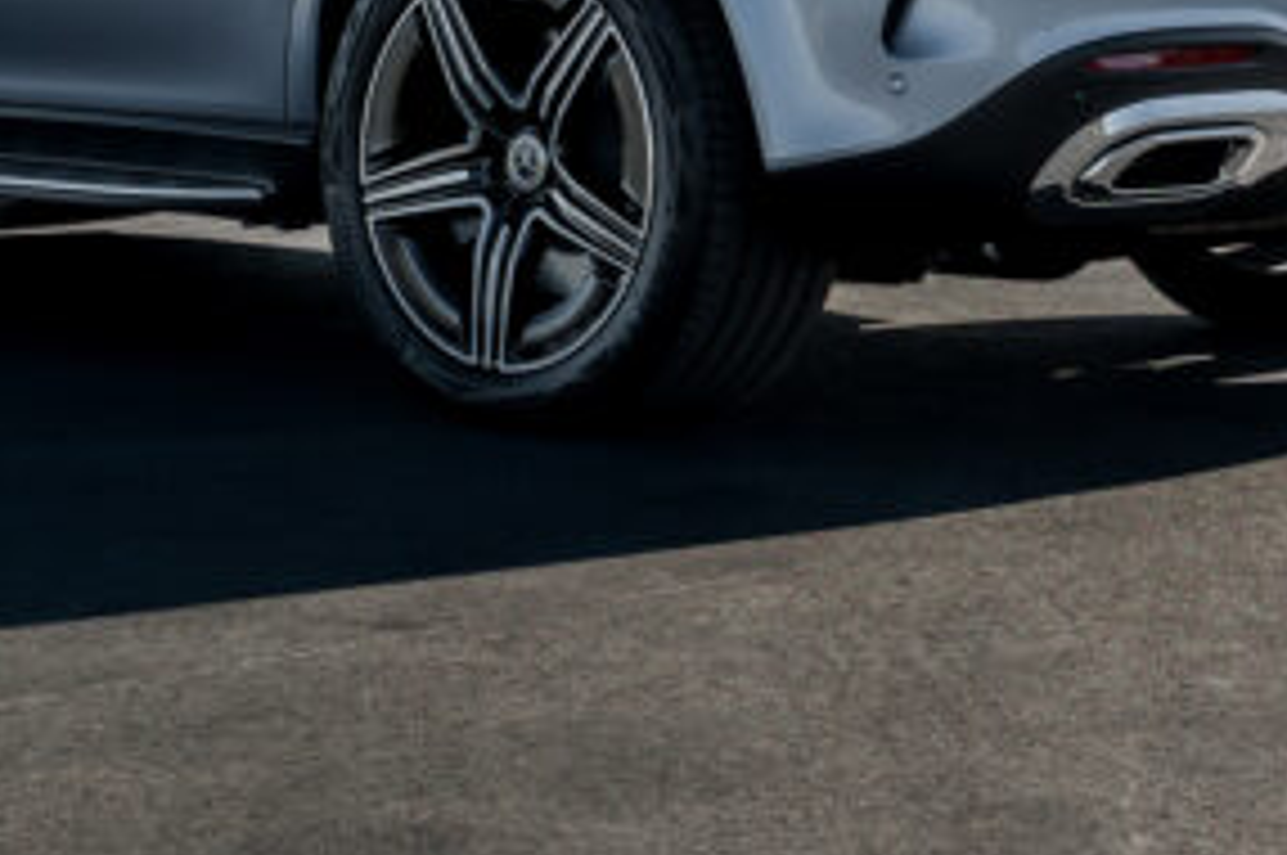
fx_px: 5249
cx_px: 464
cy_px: -117
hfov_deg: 14.0
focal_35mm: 147
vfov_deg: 9.2
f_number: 5.6
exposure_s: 1/320
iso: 100
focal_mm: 35
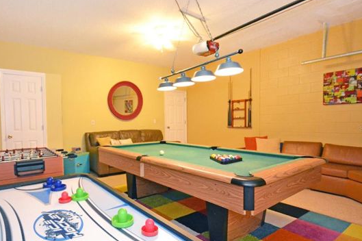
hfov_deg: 83.0
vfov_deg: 61.8
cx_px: 145
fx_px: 201
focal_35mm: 20
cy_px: 128
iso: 3200
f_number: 4
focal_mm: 10
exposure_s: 1/60
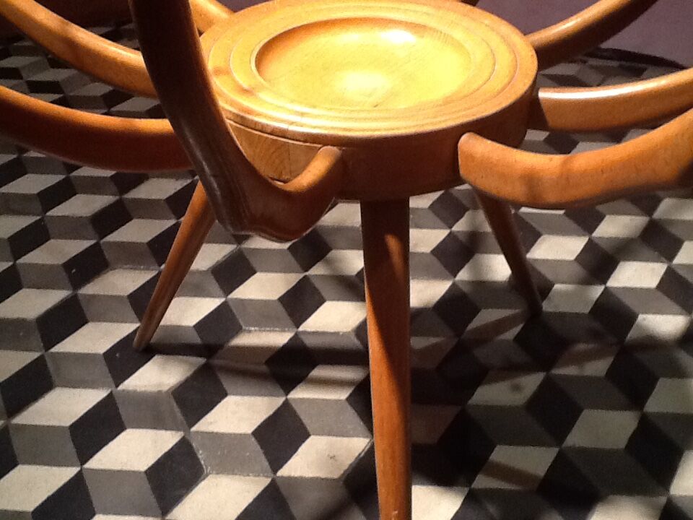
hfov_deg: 42.9
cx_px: 346
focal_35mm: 44
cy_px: 260
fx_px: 881
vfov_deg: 32.9
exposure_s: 1/30
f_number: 2.4
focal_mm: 2.03
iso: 160
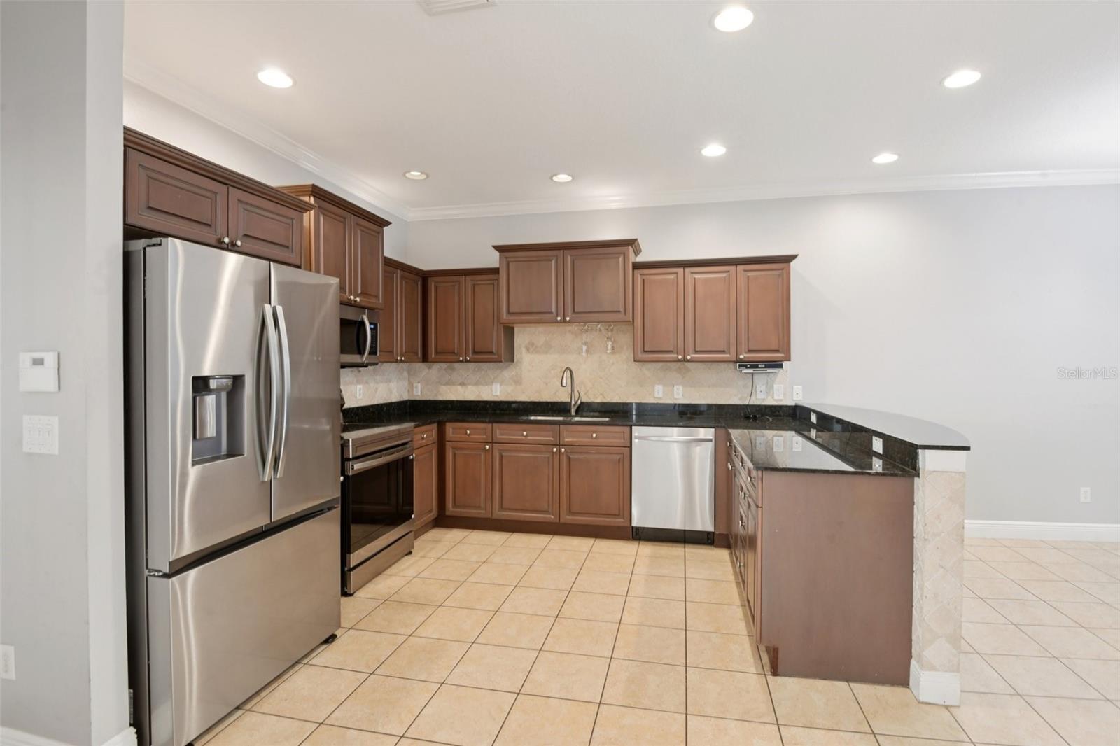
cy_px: 373
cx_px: 560
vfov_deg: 73.7
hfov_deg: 96.7
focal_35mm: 16
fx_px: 498
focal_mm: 16
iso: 400
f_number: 8
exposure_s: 1/4
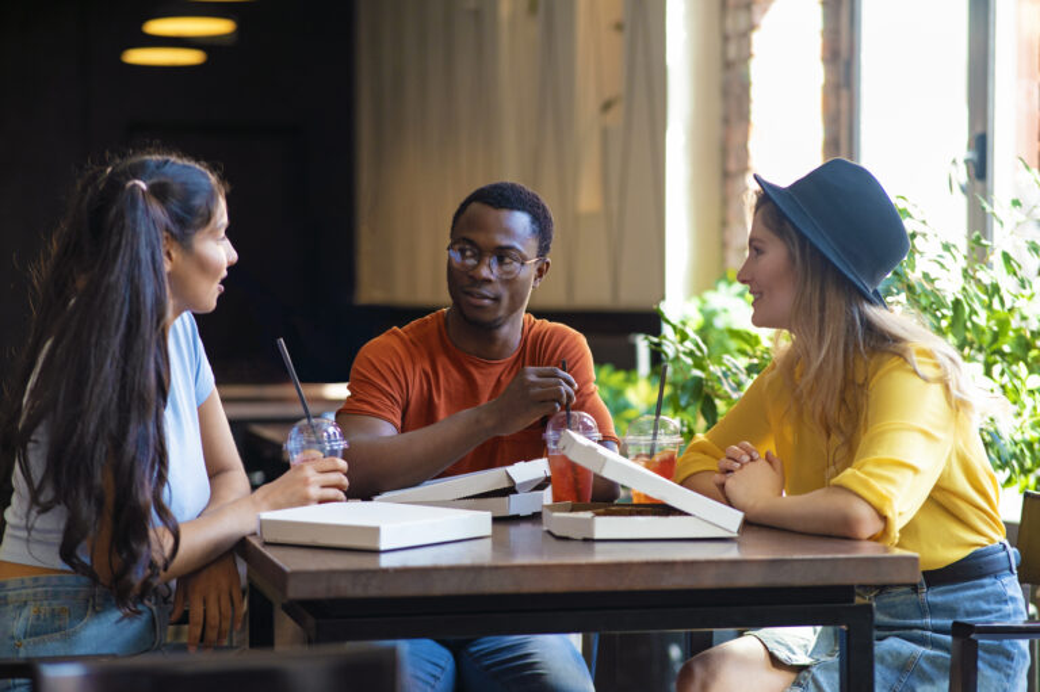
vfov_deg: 16.1
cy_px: 346
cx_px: 520
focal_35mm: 85
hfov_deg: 23.9
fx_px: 2454
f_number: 2.2
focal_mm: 85
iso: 800
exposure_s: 1/400
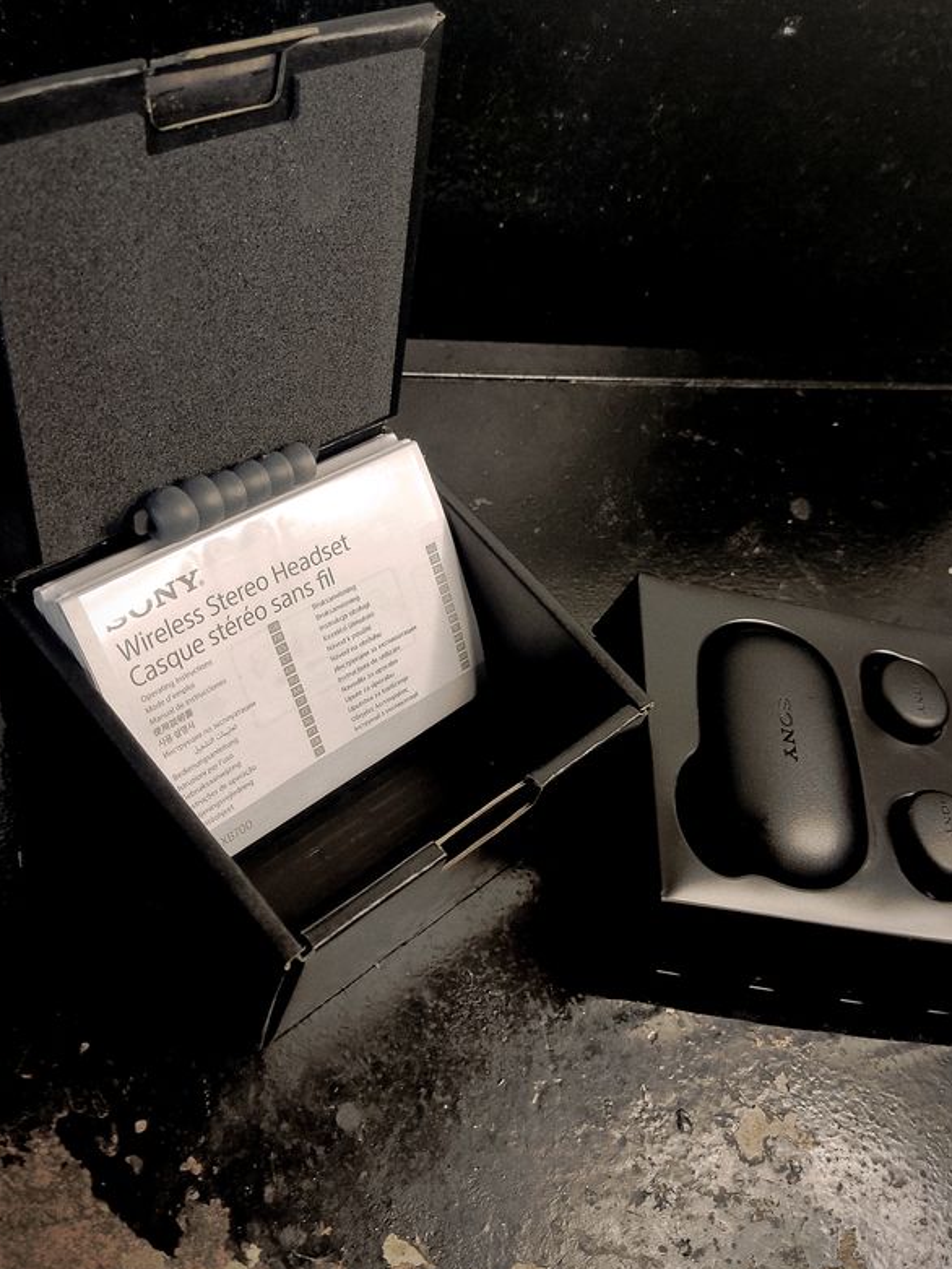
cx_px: 479
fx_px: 1173
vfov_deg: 56.8
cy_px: 643
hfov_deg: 44.2
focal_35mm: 32
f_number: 1.79
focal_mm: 4.71
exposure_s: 1/33
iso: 331
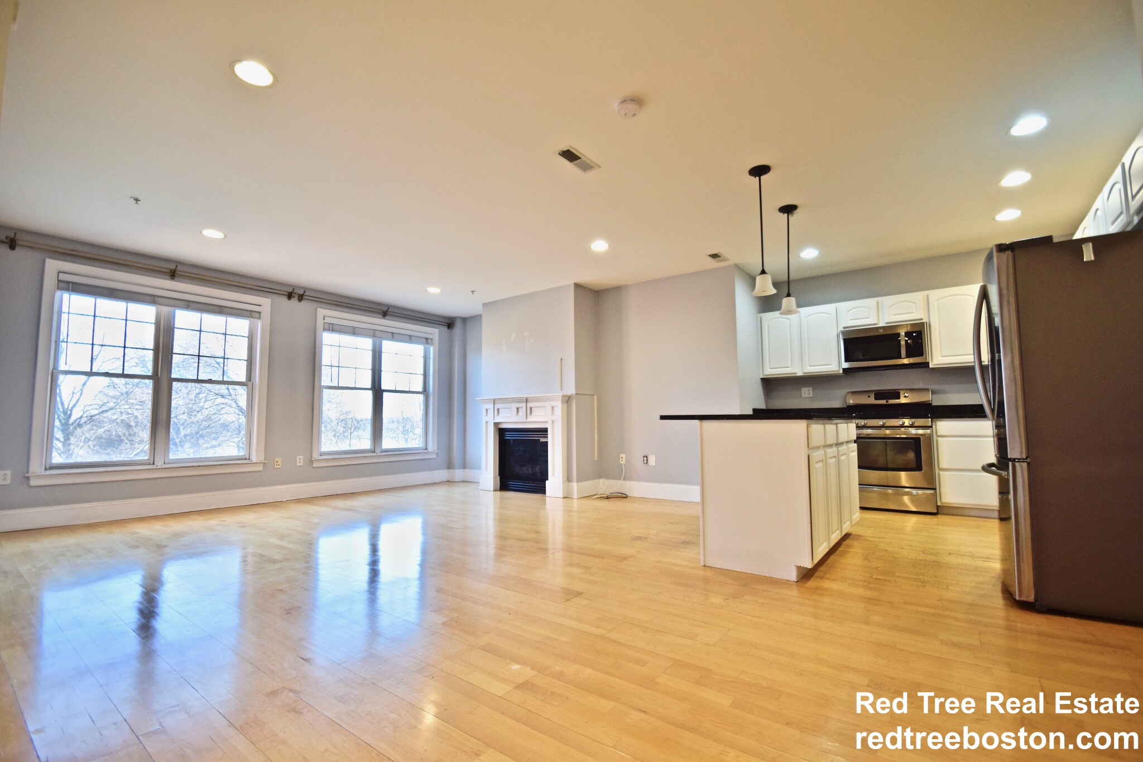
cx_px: 572
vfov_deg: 77.3
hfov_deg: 100.4
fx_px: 476
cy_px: 381
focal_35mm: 15
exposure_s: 1/80
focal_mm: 10
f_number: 4.5
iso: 400
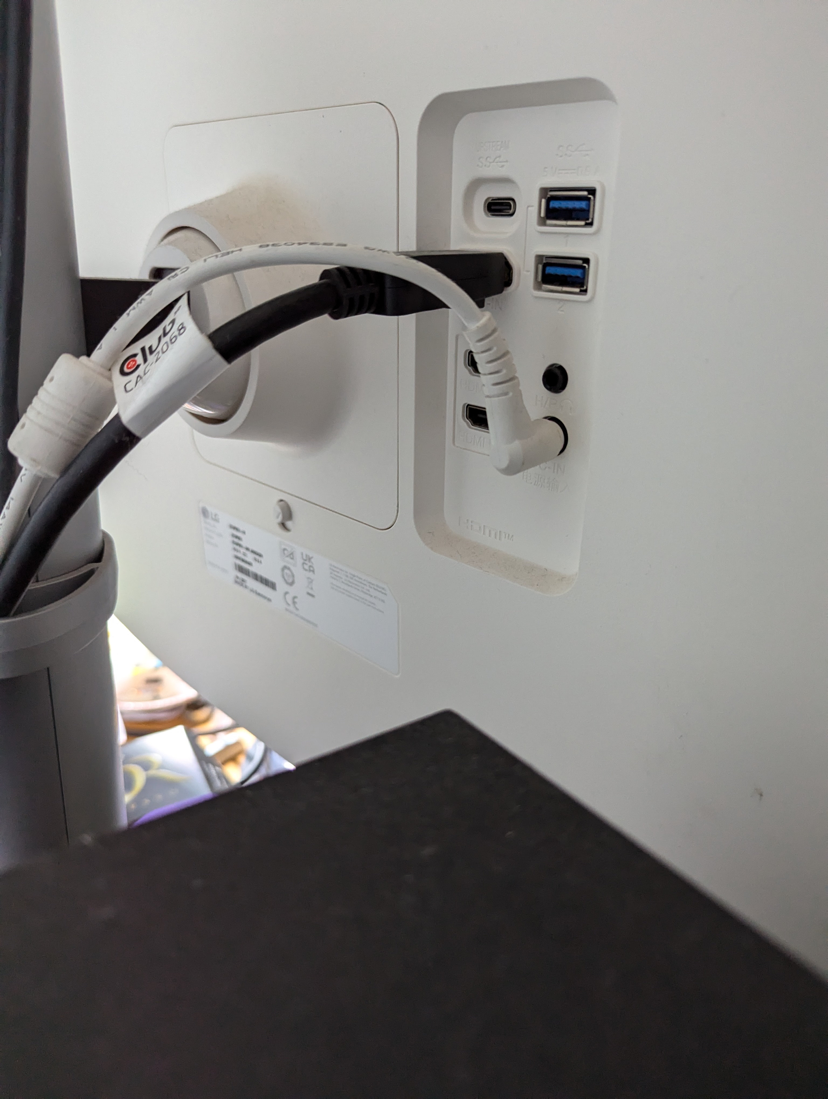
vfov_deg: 71.5
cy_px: 550
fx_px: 764
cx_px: 414
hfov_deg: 56.9
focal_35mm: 24
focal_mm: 6.81
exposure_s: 1/100
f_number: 1.85
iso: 539
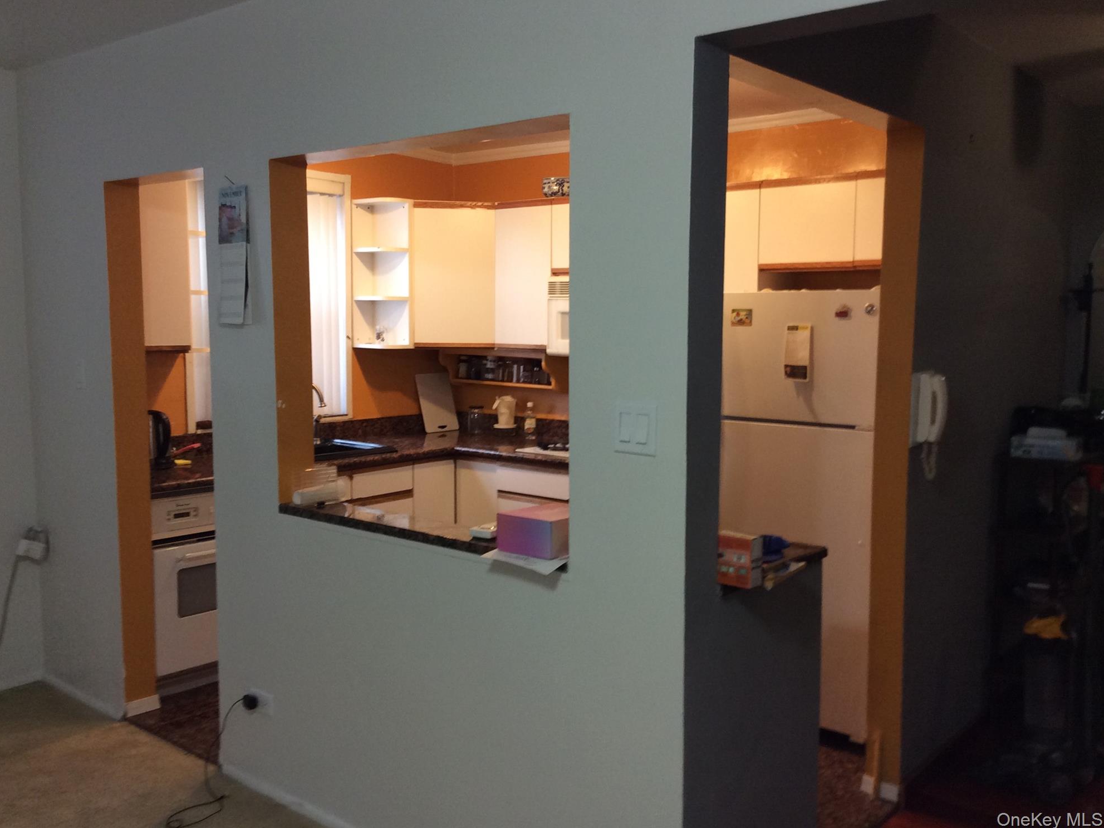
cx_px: 540
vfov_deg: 42.9
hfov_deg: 55.4
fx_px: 1052
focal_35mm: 33
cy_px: 407
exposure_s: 1/24
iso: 64
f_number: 2.4
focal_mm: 3.3
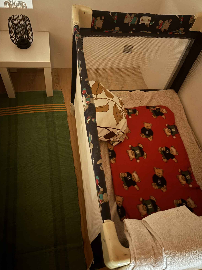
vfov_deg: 65.3
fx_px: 210
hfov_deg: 51.4
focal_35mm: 27
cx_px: 102
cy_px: 137
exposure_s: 1/5
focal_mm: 5.96
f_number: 1.6
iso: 800
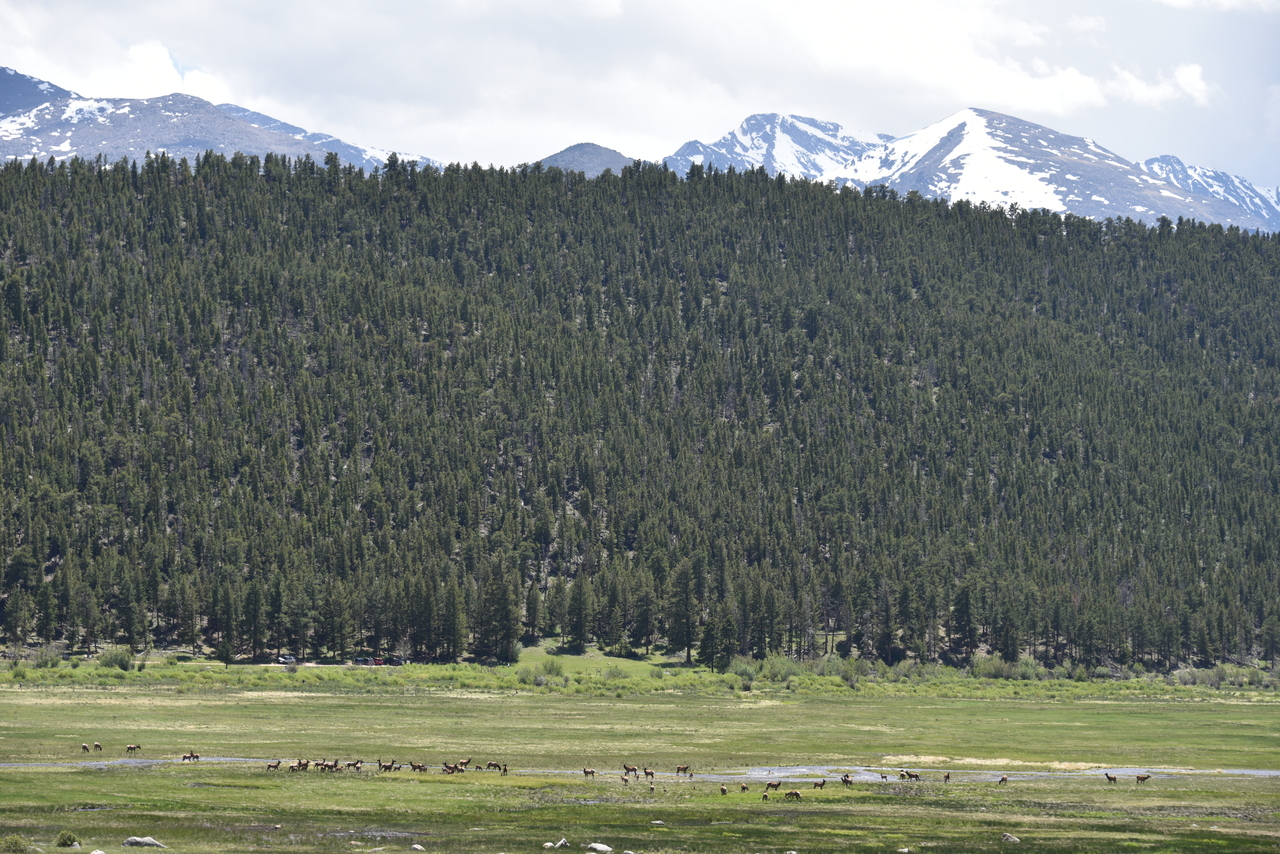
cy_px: 427
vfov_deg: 13.7
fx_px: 3556
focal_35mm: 100
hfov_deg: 20.4
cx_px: 640
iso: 100
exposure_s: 1/250
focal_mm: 100
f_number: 8
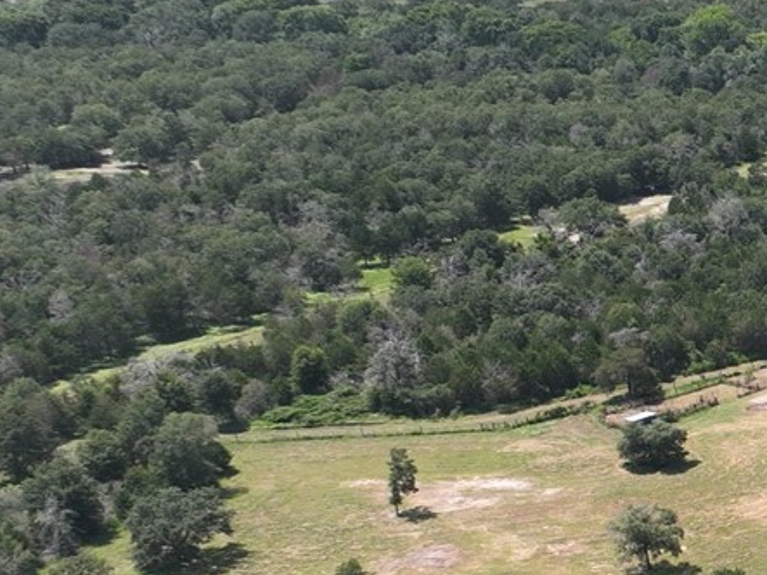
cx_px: 1544
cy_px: 475
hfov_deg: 14.6
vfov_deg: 13.3
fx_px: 2459
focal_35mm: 111
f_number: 2.8
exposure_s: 1/1600
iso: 100
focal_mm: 12.29
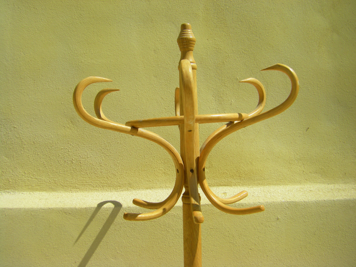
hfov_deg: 49.0
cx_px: 178
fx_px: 391
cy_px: 134
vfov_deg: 37.7
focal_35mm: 38
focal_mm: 6.3
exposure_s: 1/320
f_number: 7
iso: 64
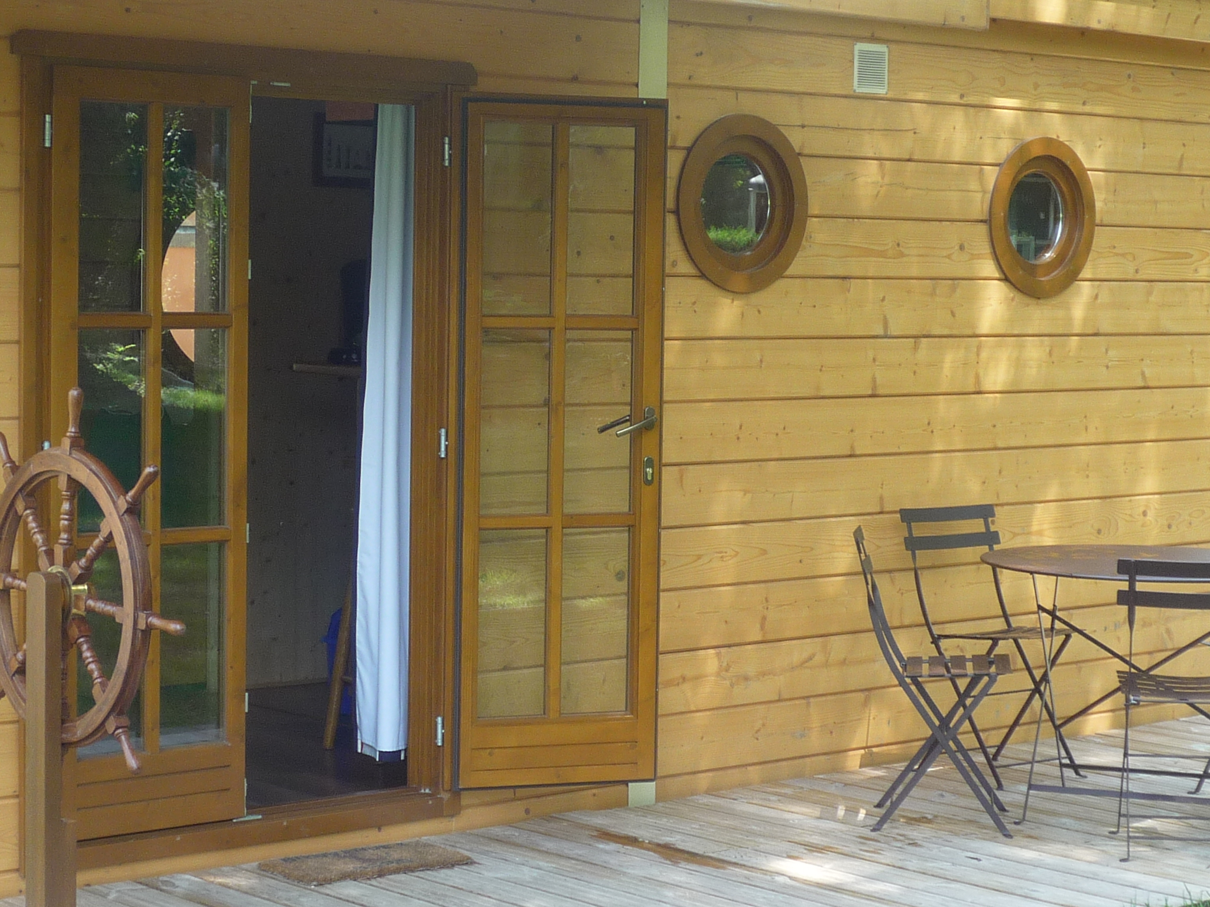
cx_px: 605
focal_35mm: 79
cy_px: 454
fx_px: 2761
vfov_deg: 18.7
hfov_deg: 24.7
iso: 100
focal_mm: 7.8
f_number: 4.3
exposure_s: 1/40
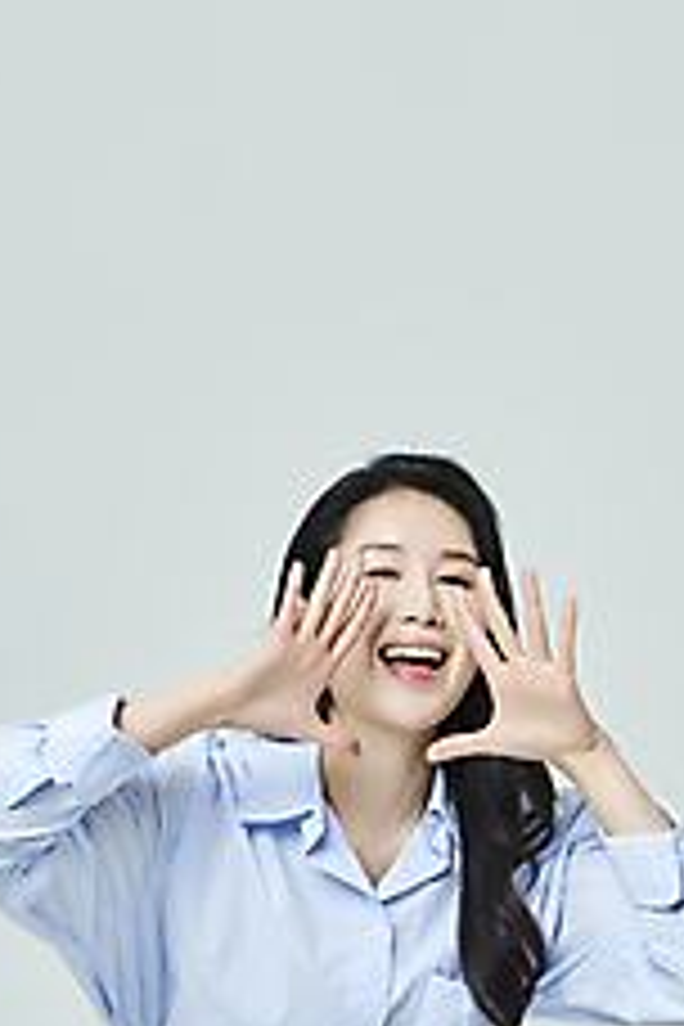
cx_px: 385
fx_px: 3505
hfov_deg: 11.1
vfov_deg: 16.6
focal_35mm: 123
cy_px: 612
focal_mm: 70
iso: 100
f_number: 11
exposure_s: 1/125
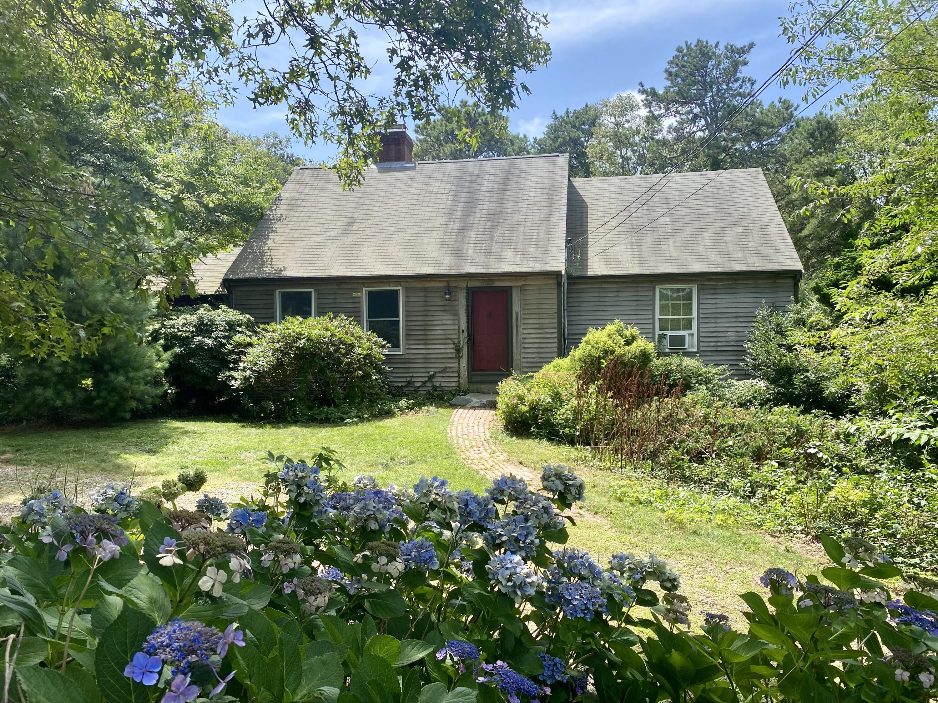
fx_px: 705
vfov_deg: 53.1
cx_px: 469
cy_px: 352
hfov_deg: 67.3
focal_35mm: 26
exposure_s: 1/1007
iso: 32
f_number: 1.8
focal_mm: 4.25
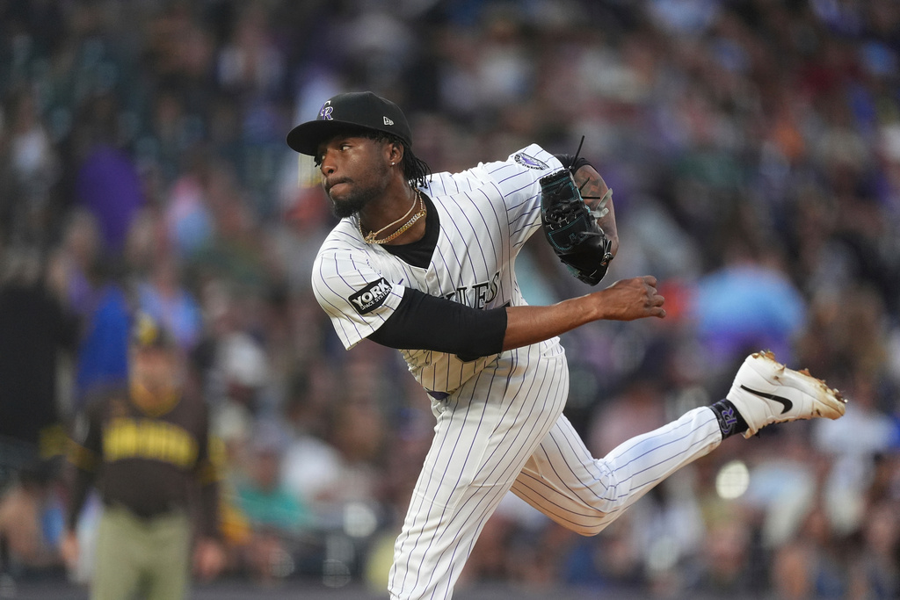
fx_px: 15001
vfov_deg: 2.3
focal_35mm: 600
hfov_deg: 3.4
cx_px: 450
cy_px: 300
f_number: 4
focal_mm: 600
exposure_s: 1/1600
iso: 4000
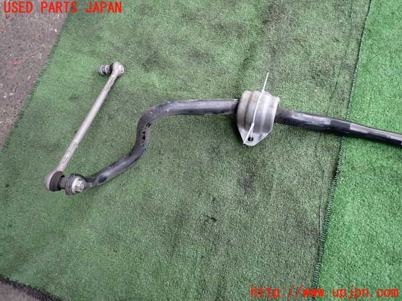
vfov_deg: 54.9
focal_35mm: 25
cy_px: 150
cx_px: 201
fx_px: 290
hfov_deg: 69.4
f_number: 2
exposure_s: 1/160
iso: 100
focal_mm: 4.5
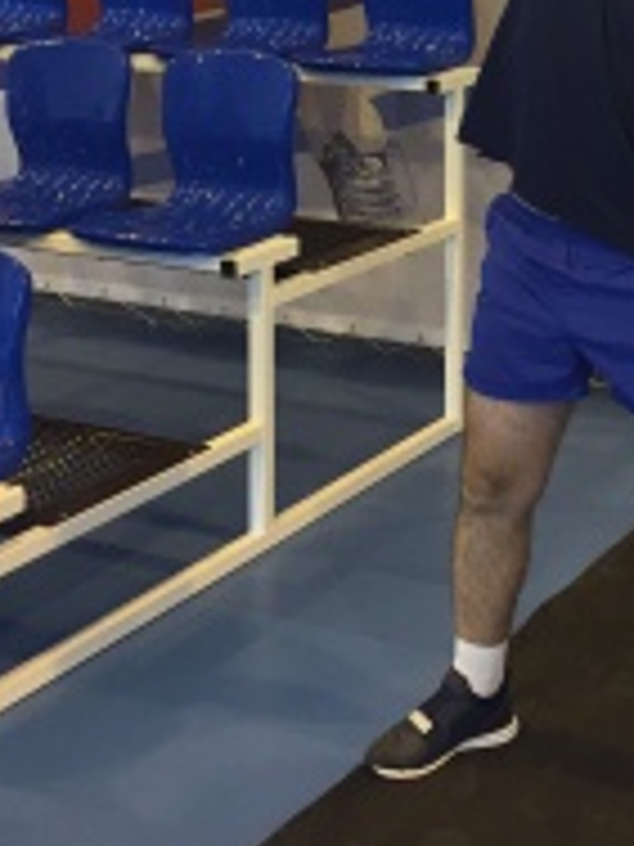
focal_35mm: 69
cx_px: 553
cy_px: -22
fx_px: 1685
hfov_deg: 20.9
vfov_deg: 26.5
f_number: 2.2
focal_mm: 4.15
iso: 40
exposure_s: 1/33
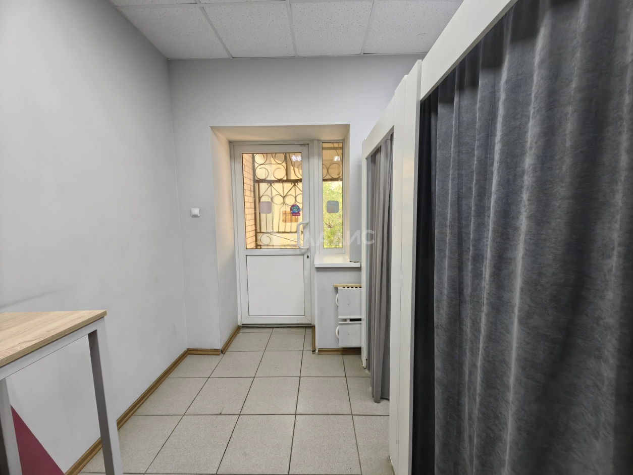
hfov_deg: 106.2
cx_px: 316
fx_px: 238
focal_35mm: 13
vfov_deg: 89.9
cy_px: 238
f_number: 2.2
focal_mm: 1.76
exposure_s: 1/100
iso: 160
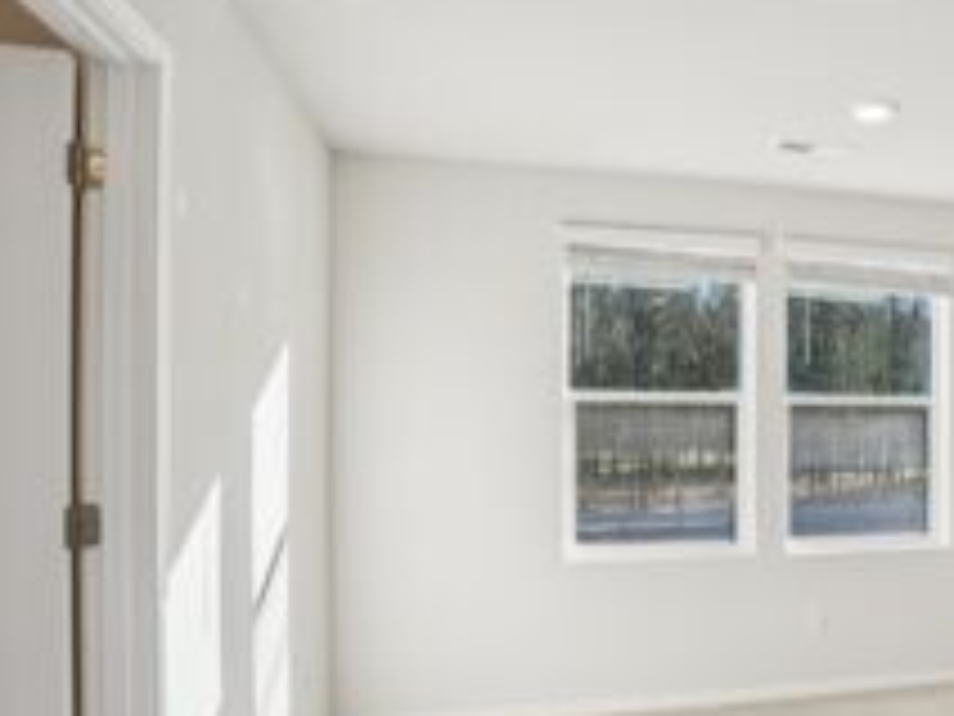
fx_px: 799
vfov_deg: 48.0
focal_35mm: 29
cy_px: 426
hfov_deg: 57.3
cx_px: 756
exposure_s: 1/125
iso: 400
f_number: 8
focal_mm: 16
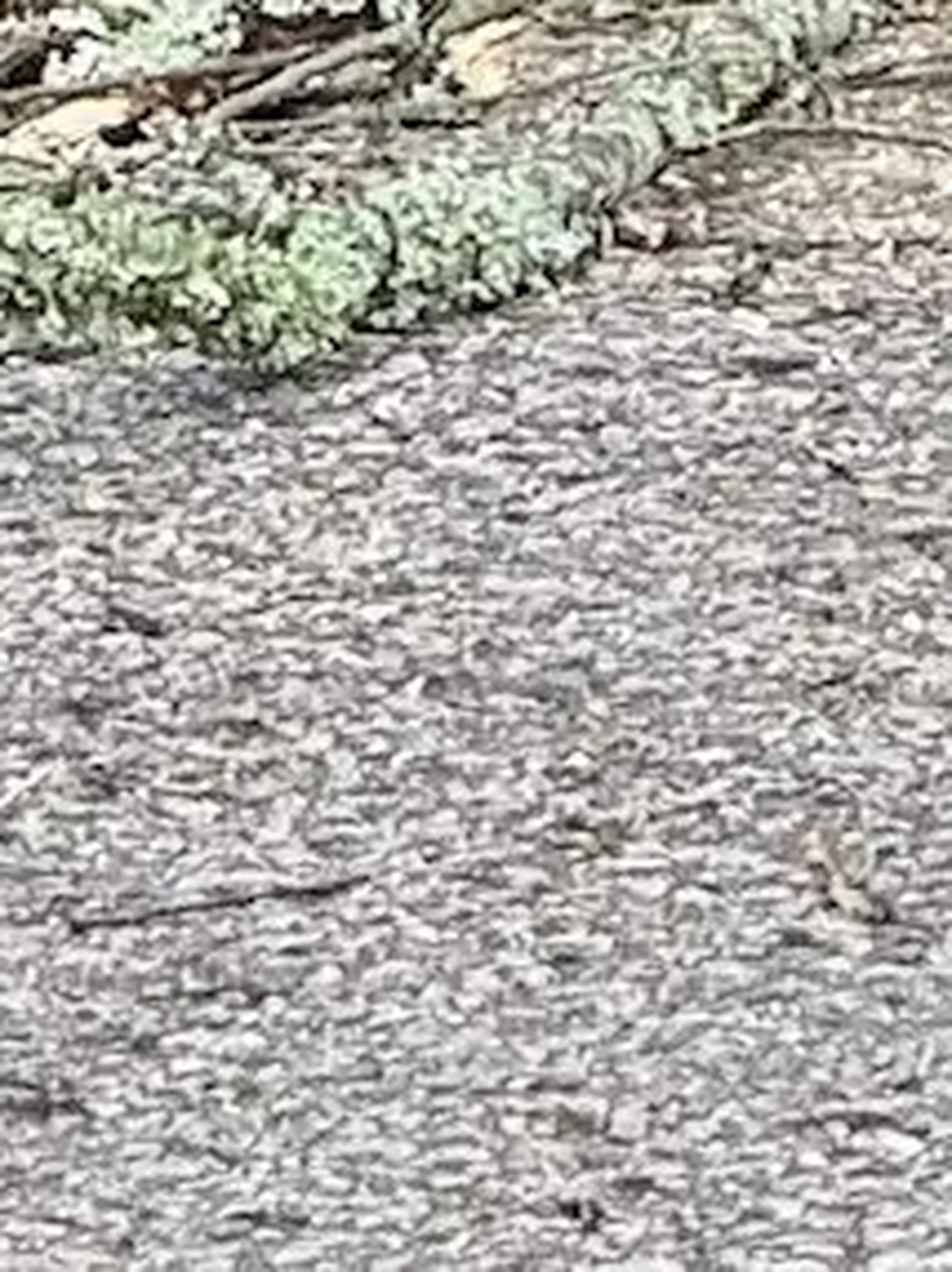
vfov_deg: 2.3
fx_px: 31582
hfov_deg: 1.7
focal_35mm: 860
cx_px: 2393
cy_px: -2833
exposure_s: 1/222
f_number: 2.8
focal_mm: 15.66
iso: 64
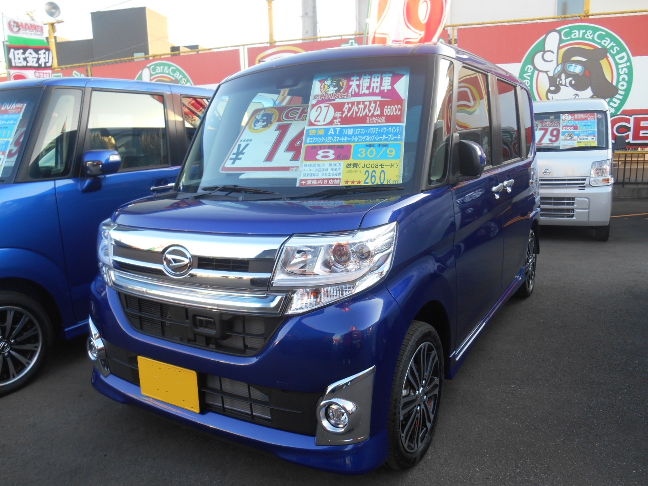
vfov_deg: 53.1
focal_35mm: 26
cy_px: 243
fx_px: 487
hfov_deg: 67.3
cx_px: 324
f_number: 3.4
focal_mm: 4.7
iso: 80
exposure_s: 1/80
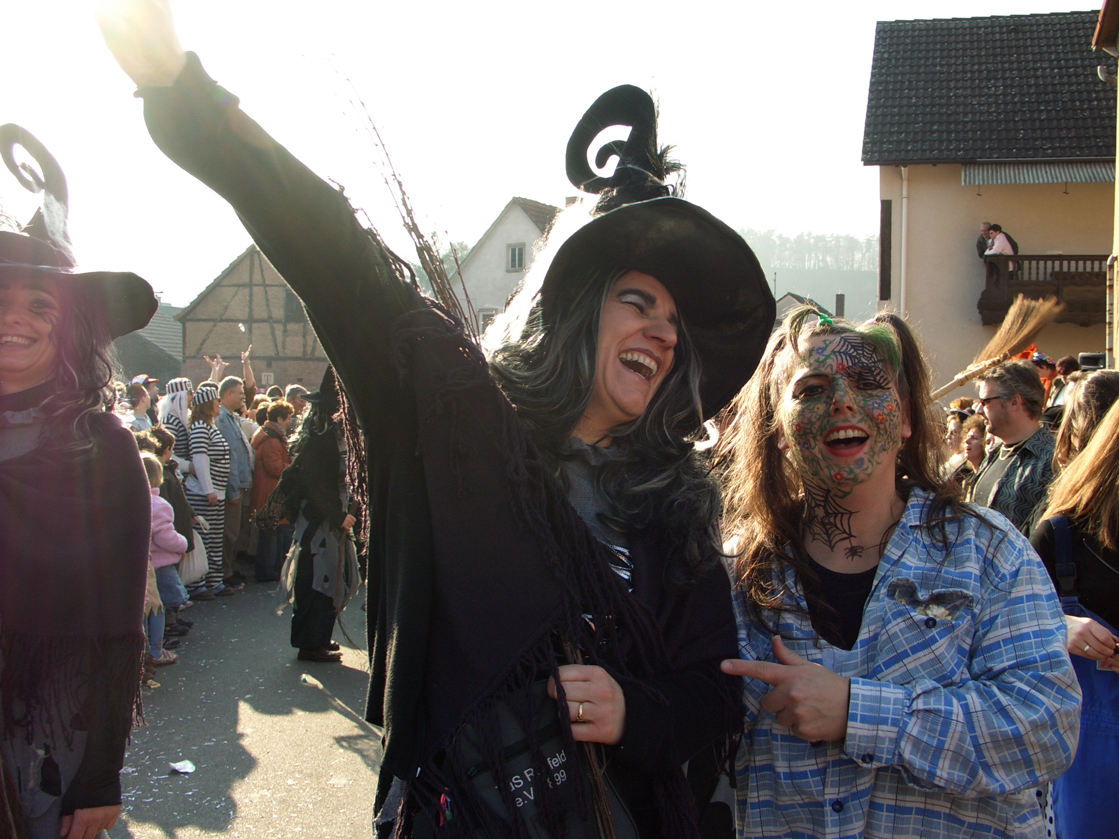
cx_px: 560
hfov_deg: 55.4
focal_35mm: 33
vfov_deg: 42.9
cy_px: 420
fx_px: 1067
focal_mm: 7.1
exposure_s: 1/250
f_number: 3.5
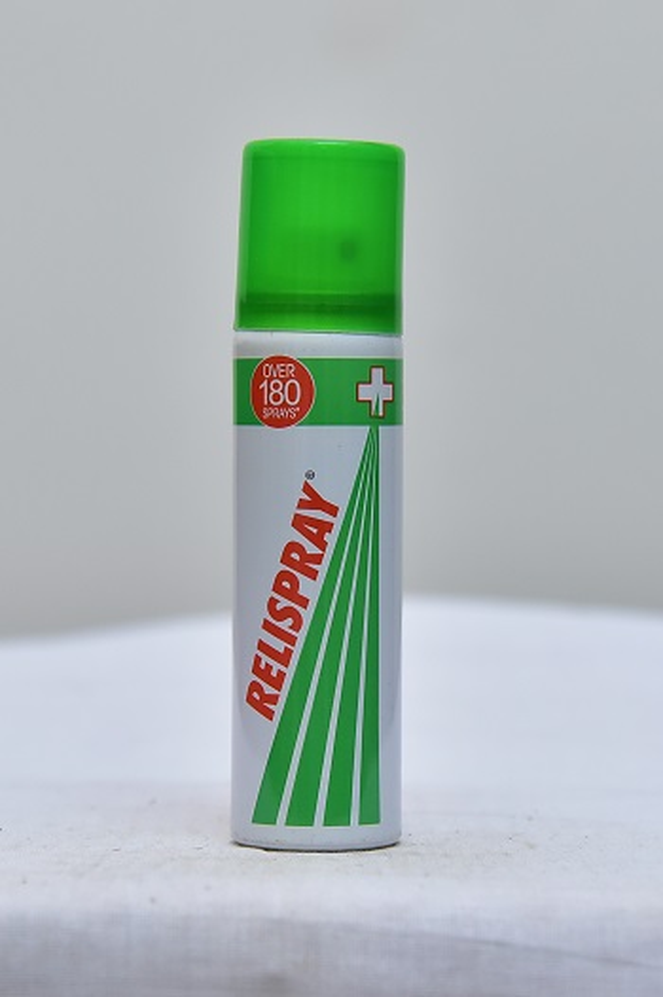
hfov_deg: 16.6
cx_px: 332
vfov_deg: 24.8
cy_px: 498
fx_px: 2268
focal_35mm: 82
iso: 1600
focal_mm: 82
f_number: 4.5
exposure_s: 1/125
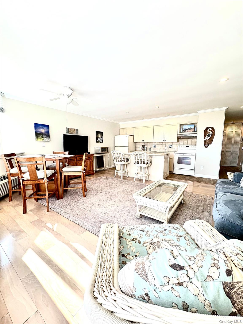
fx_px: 131
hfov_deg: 85.7
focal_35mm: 14
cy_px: 162
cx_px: 122
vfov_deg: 102.1
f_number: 2.2
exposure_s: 1/120
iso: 50
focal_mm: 2.22
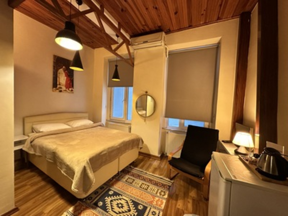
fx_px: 116
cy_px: 108
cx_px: 144
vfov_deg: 85.7
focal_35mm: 14
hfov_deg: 102.1
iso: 800
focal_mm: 2.22
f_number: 2.2
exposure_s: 1/50
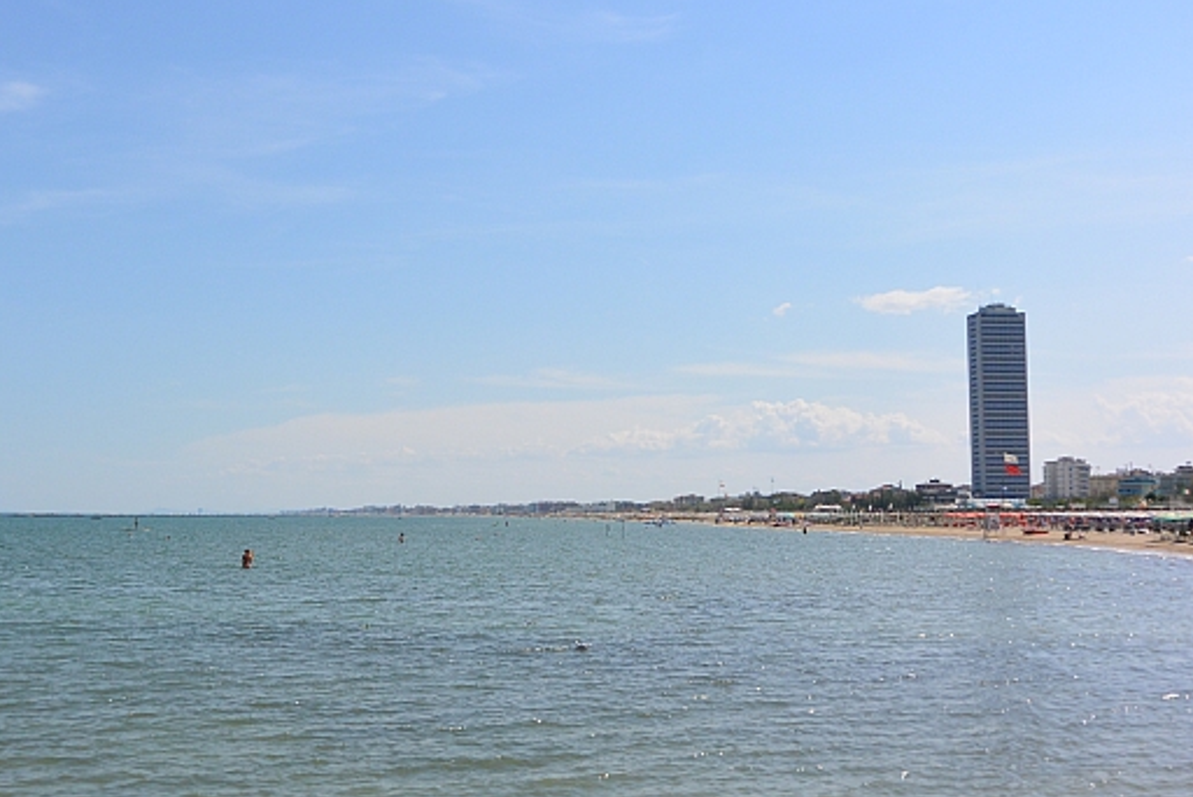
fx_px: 1492
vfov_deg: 29.9
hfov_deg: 43.5
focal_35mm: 45
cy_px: 381
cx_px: 510
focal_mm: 13.6
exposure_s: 1/1600
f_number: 5.6
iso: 160
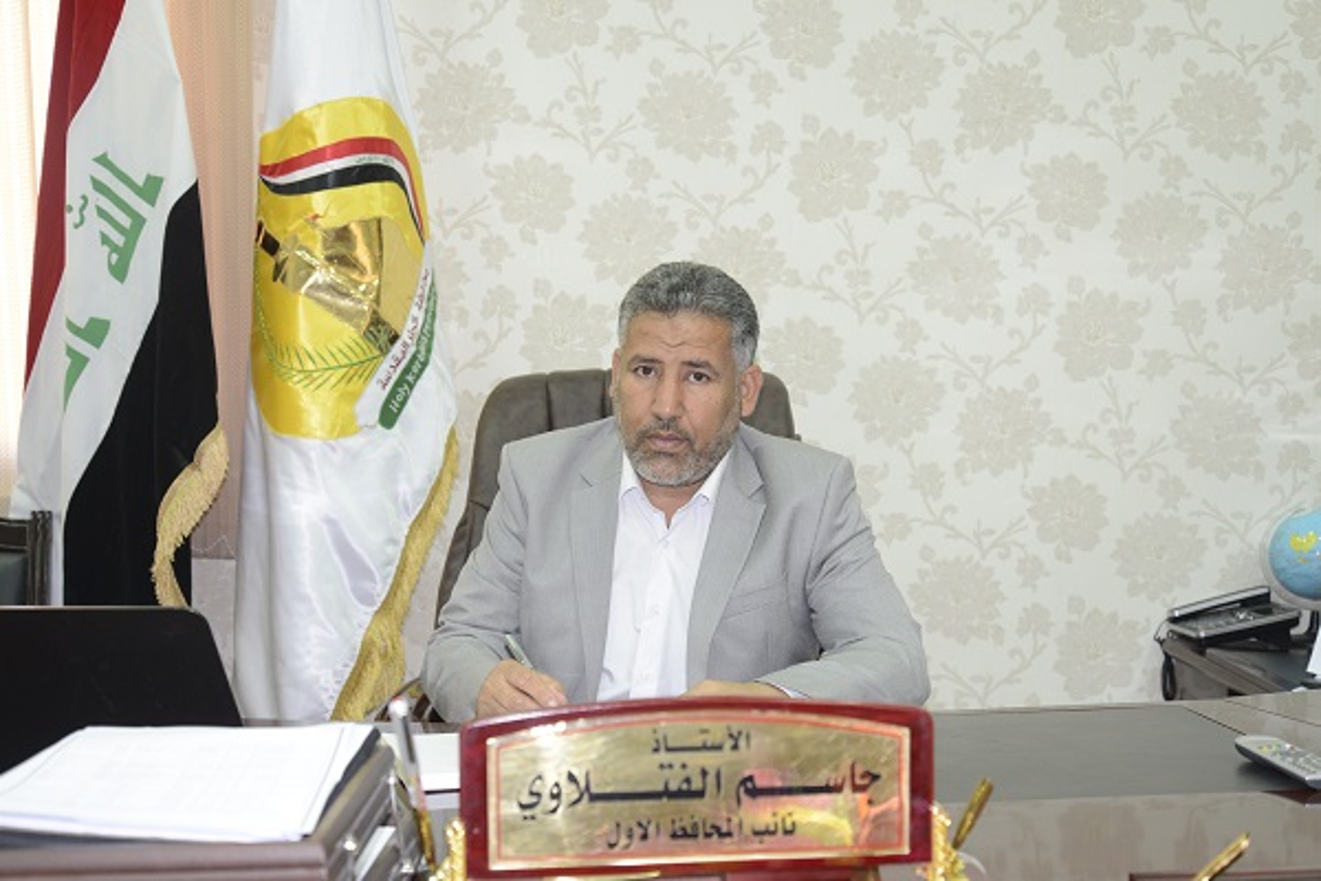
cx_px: 660
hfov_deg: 41.1
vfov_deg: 28.1
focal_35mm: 48
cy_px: 440
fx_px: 1761
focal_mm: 48
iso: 1250
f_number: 5
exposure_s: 1/60
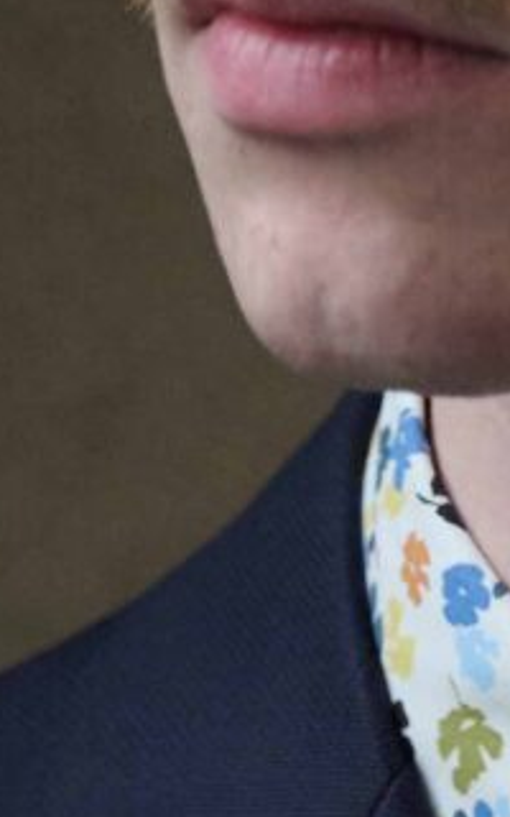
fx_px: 28999
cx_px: 894
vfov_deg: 1.6
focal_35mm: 1304
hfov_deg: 1.0
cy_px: 1971
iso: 1600
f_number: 2.8
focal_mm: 160
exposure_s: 1/30
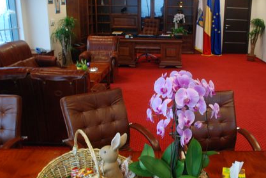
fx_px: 288
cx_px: 175
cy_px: 101
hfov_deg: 48.7
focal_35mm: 39
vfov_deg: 34.2
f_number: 5.6
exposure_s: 1/15
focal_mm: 18
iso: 800
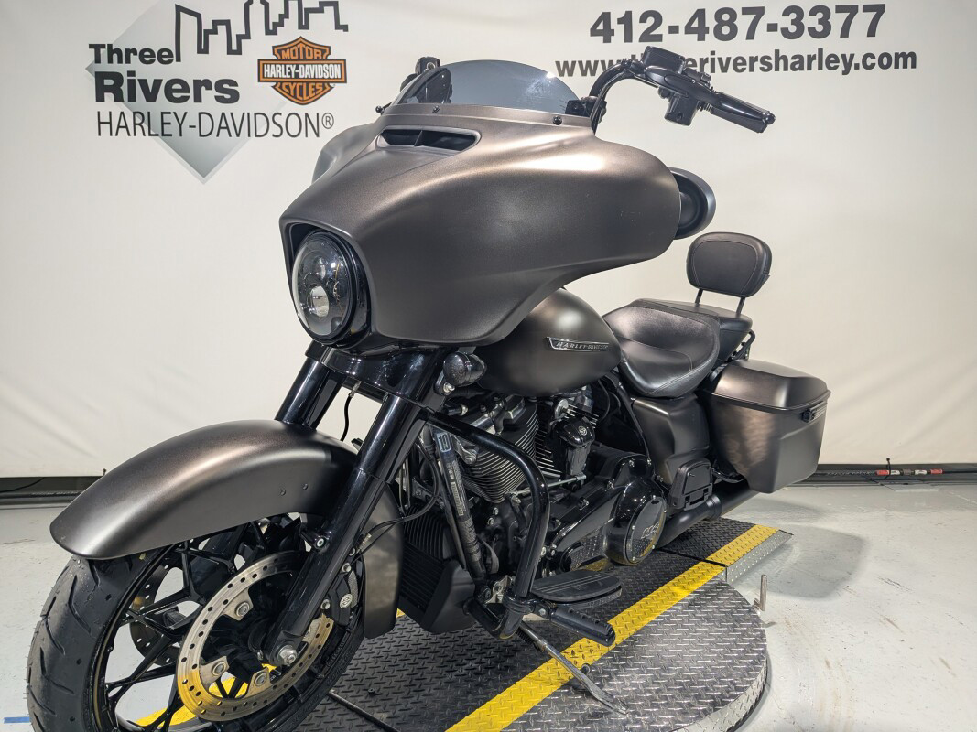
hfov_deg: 71.6
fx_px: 677
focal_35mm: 24
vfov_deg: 56.8
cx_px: 488
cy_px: 366
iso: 88
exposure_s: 1/120
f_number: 1.85
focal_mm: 6.81
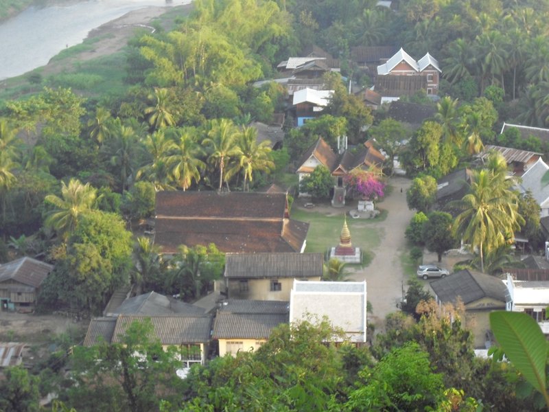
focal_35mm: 93
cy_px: 206
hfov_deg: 21.1
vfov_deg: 15.9
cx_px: 274
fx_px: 1475
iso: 200
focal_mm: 15.3
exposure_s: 1/80
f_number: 4.7
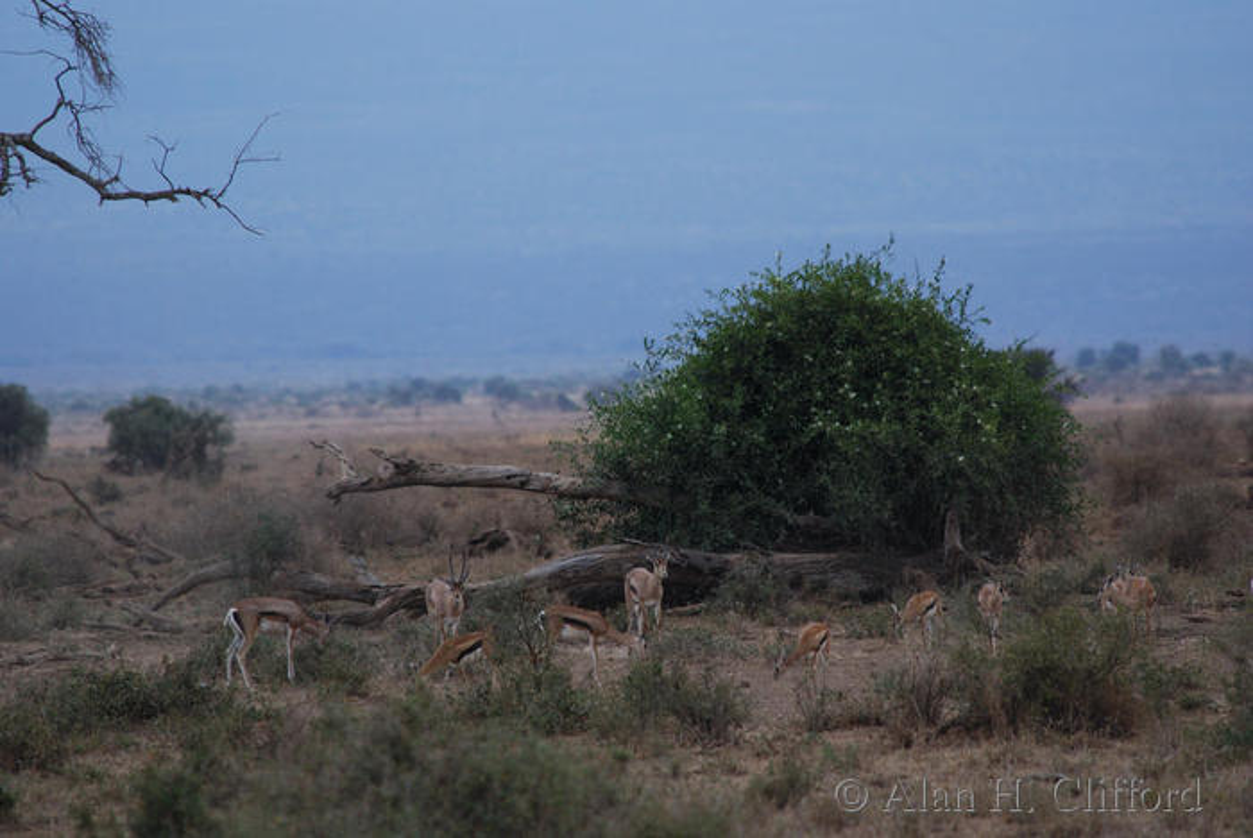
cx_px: 626
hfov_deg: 3.4
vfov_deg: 2.3
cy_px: 419
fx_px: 20900
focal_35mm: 600
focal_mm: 400
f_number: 5.6
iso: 320
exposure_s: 1/320
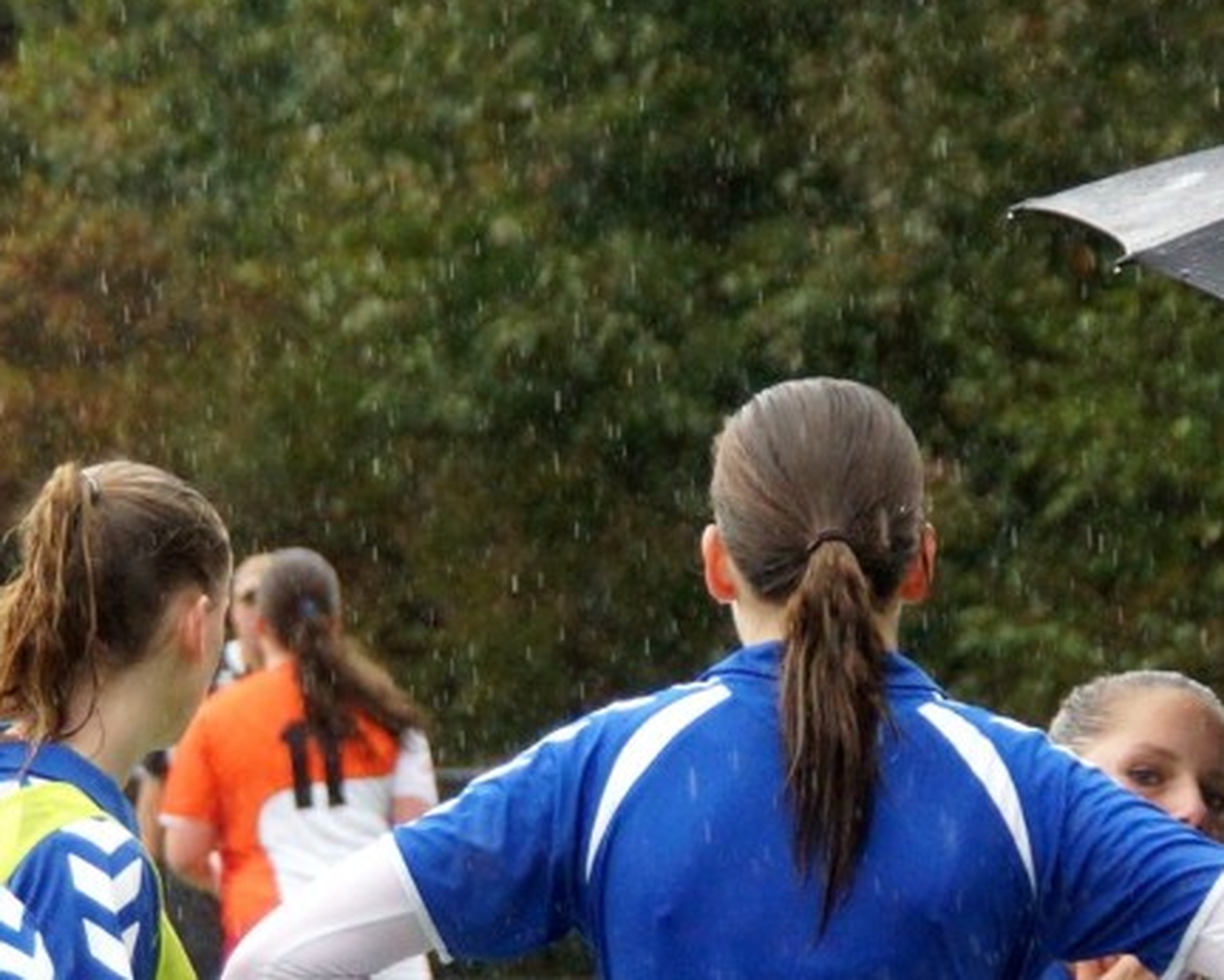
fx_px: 11570
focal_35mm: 319
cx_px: 900
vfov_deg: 4.8
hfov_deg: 6.1
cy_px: 1071
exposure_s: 1/400
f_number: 5.6
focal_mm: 85
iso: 1250
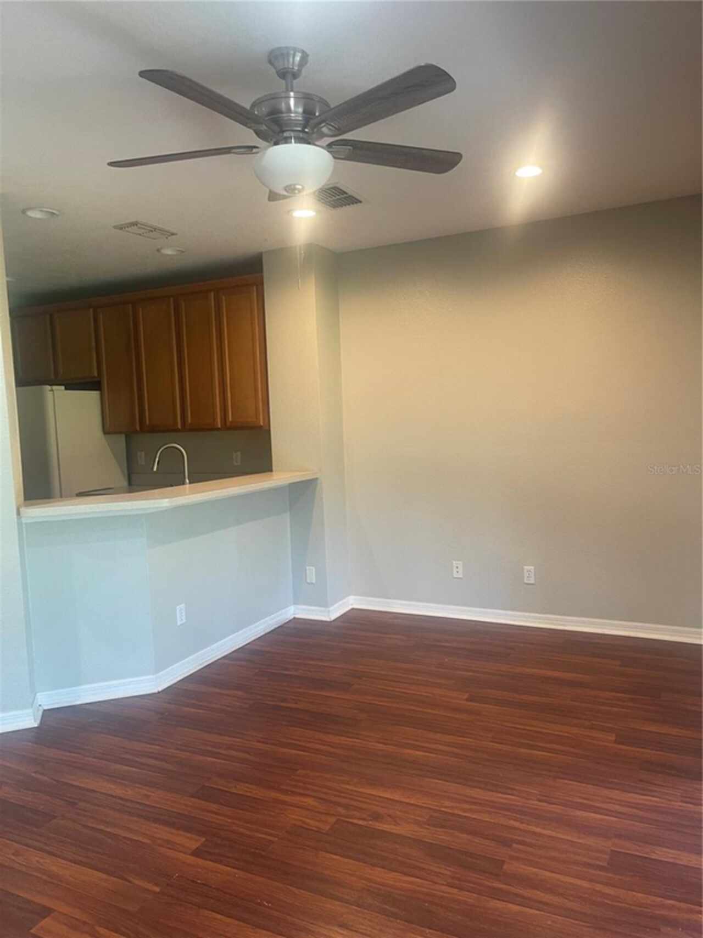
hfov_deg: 54.9
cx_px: 352
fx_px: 677
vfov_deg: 69.4
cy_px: 469
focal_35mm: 25
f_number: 1.6
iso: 125
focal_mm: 5.1
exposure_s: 1/60
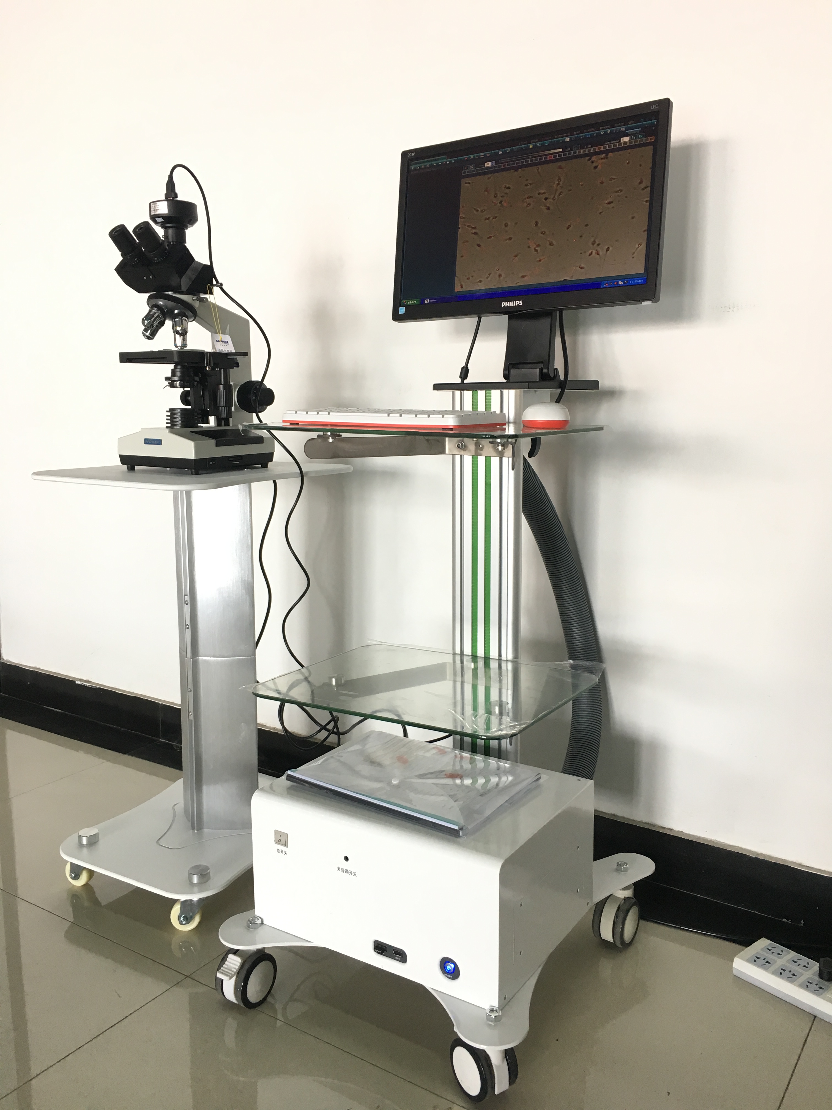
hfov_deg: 48.2
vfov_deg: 61.7
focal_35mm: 29
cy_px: 555
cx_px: 416
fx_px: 929
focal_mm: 4.15
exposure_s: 1/33
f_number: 2.2
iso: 50
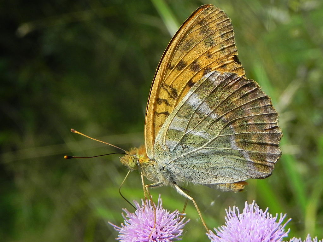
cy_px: 121
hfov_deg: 20.7
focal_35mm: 95
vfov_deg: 15.6
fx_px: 886
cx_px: 162
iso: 160
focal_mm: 16.9
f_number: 7.1
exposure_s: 1/500
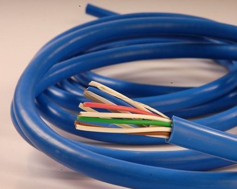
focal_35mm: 120
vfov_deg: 12.9
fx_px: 842
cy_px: 94
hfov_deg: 16.0
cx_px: 138
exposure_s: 1/200
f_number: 16
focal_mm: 70
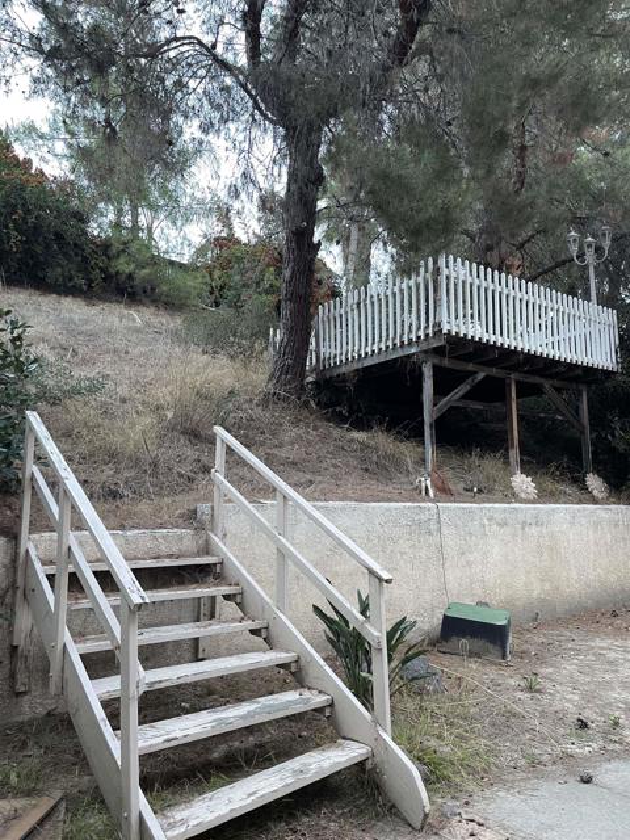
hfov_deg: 54.9
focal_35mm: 25
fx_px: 607
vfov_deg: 69.4
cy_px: 420
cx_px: 315
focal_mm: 5.1
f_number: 1.6
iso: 250
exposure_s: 1/60
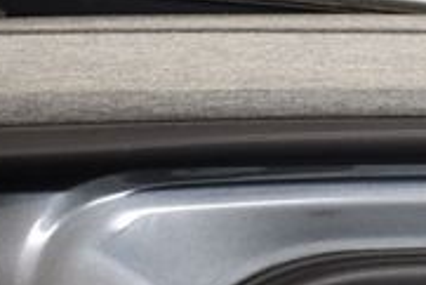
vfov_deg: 10.8
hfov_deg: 15.1
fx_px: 1504
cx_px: 605
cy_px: 195
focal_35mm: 127
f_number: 3.5
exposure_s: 1/125
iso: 1100
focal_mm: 18
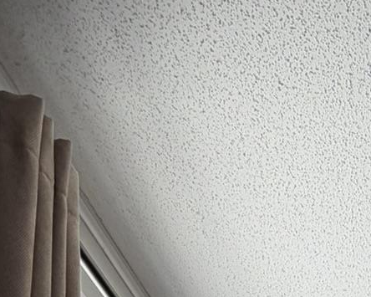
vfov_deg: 14.7
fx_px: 692
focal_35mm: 63
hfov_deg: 26.2
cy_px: 721
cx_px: 465
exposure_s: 1/121
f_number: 2.2
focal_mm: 2.22
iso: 64
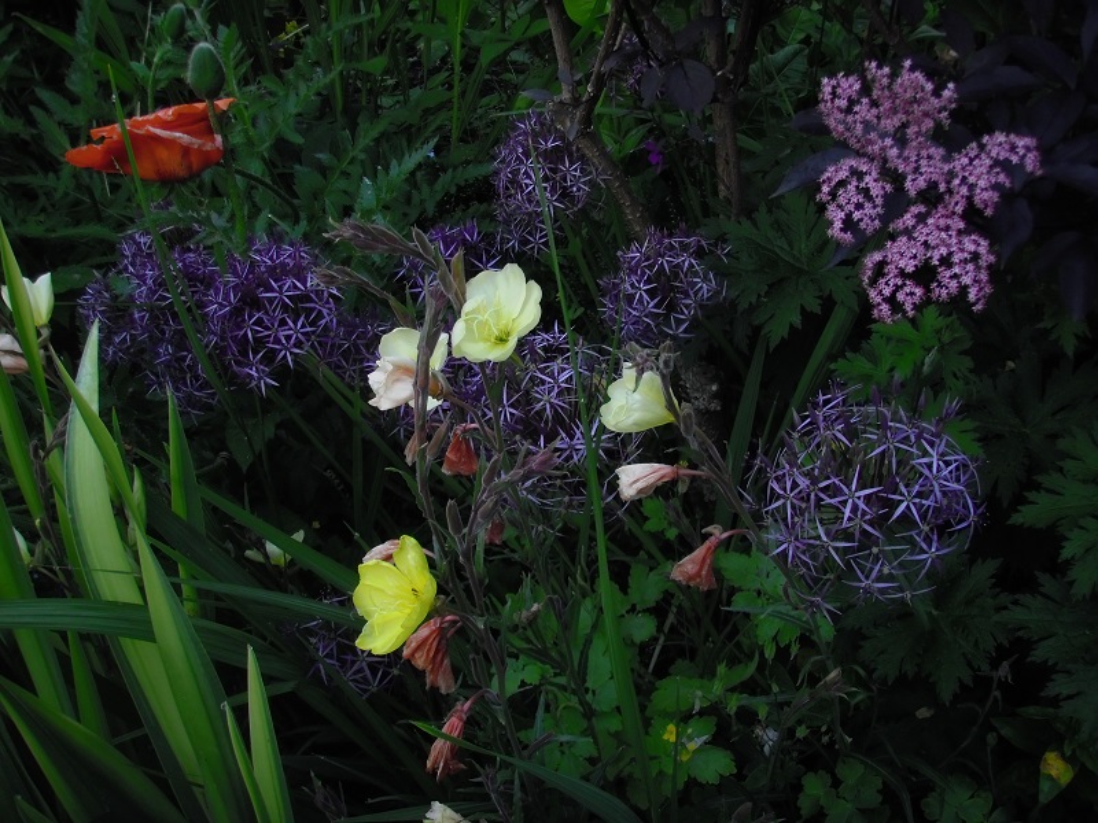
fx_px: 1205
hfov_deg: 49.0
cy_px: 412
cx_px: 549
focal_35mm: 38
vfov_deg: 37.7
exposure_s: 1/80
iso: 100
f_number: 3.5
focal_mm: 6.7
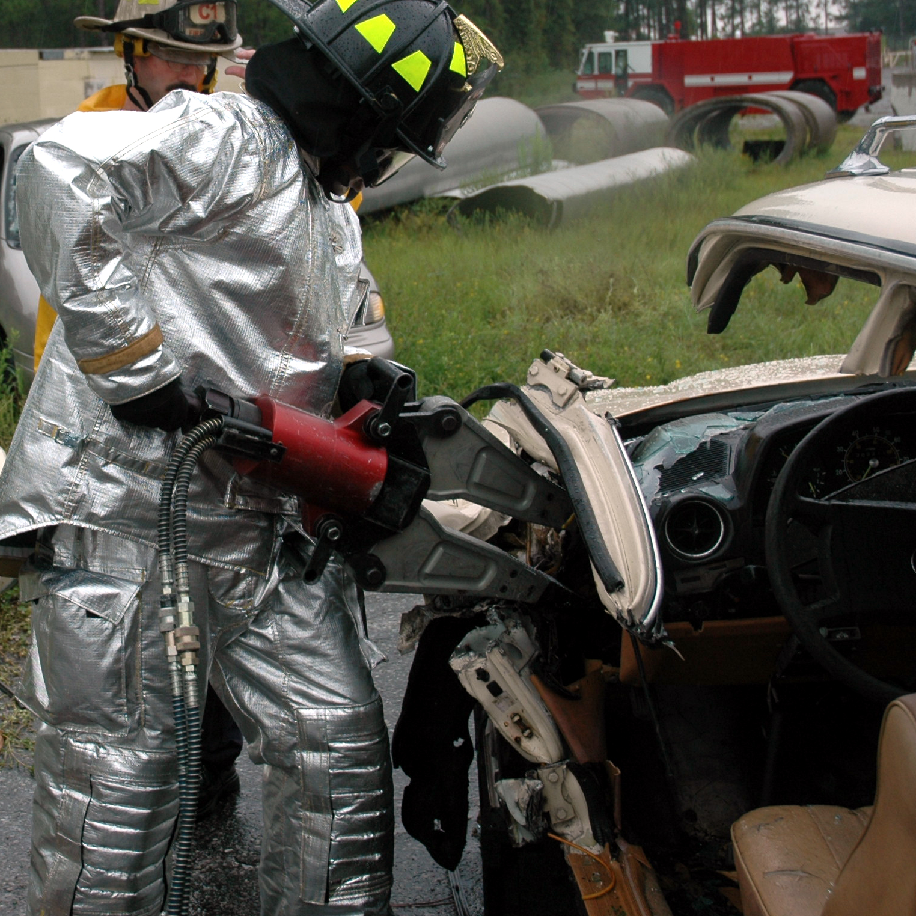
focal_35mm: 63
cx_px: 108
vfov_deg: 27.3
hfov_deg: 26.5
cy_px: 343
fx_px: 1881
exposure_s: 1/125
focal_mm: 25
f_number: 5.6
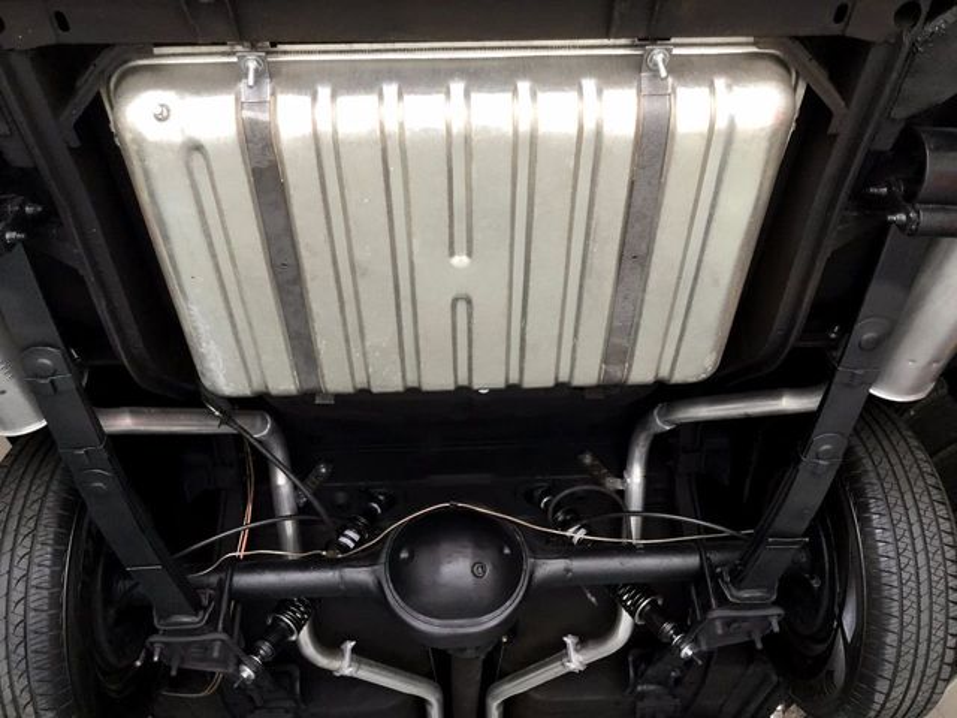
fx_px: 857
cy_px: 359
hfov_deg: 58.4
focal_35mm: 31
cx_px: 478
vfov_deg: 45.4
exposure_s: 1/30
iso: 64
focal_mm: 3.3
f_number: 2.4
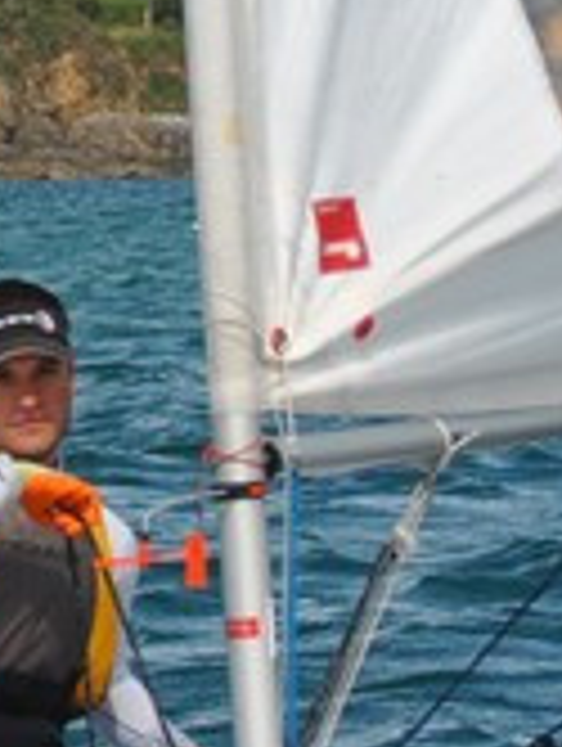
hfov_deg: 3.4
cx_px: -715
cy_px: -126
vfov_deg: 4.6
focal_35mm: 431
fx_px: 9306
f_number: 6.3
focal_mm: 62
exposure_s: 1/640
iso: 100
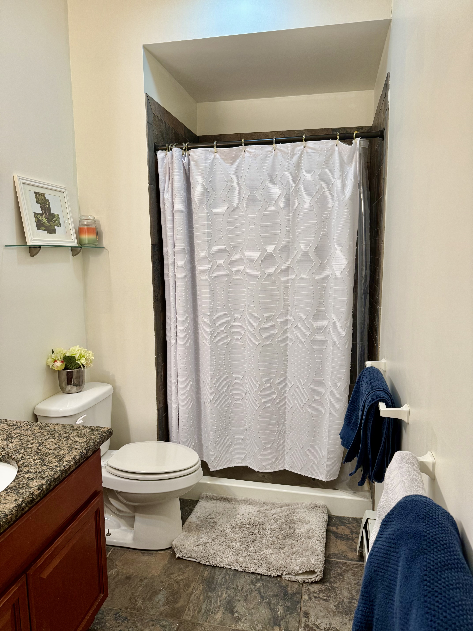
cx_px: 236
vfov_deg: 71.6
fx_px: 437
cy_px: 316
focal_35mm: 24
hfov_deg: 56.8
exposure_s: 1/60
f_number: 1.78
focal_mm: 6.76
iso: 125
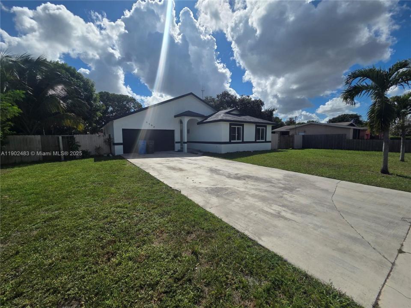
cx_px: 206
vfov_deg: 89.9
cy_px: 154
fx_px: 154
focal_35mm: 13
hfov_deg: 106.2
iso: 50
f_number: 2.2
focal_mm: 2.2
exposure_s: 1/4886
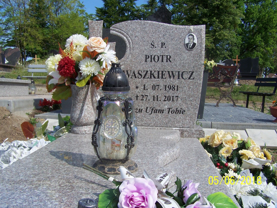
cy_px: 104
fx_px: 304
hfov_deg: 49.0
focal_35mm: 38
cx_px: 138
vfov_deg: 37.7
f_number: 4
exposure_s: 1/750
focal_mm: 6.3
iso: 80
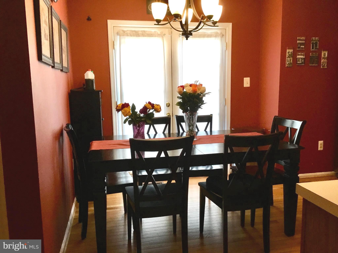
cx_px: 169
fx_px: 303
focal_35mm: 31
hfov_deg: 58.4
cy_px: 126
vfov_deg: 45.4
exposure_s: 1/30
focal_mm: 3.3
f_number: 2.4
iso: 40
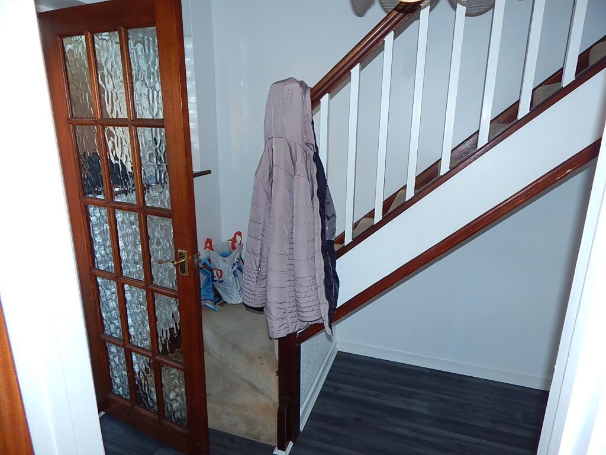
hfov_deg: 76.4
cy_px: 228
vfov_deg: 61.1
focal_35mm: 22
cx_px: 303
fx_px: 385
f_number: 3
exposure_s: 1/30
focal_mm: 4
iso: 125
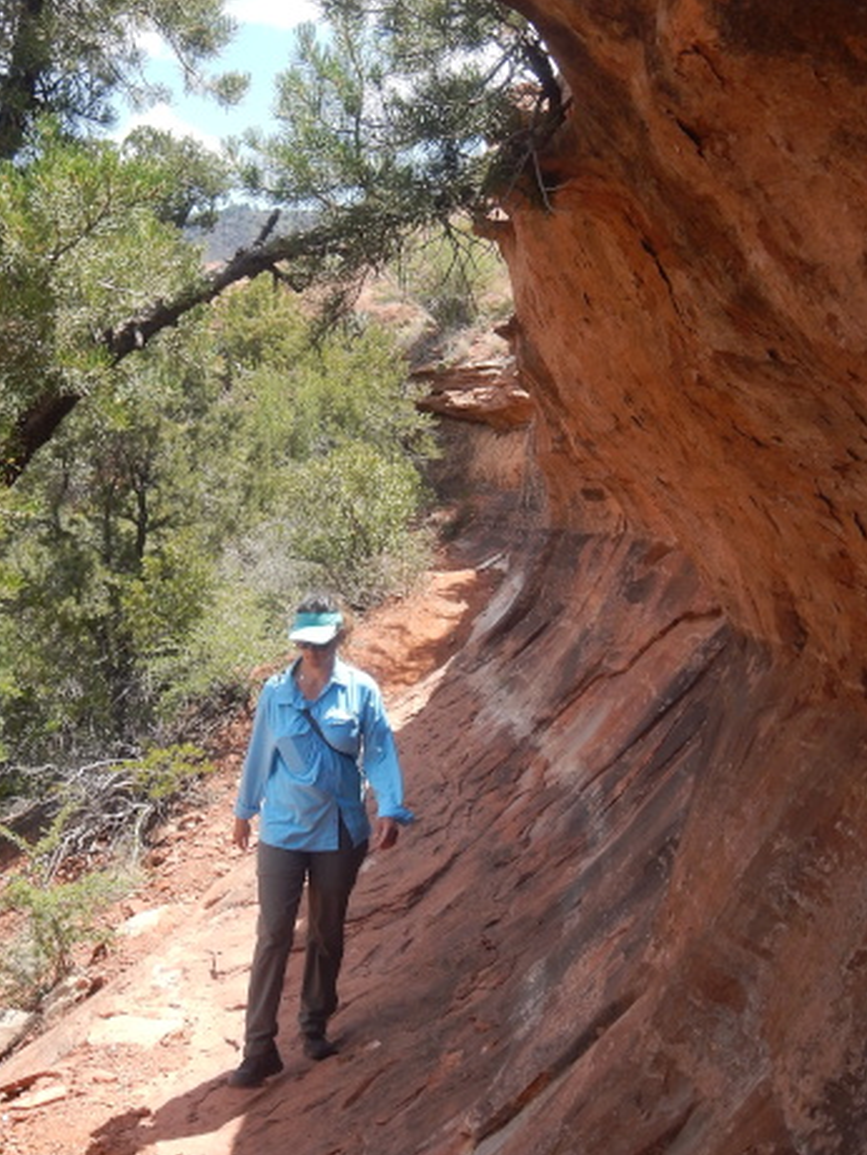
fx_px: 1869
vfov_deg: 34.1
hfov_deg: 26.1
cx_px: 391
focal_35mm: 56
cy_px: 426
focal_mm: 7.7
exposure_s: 1/400
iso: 125
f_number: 4
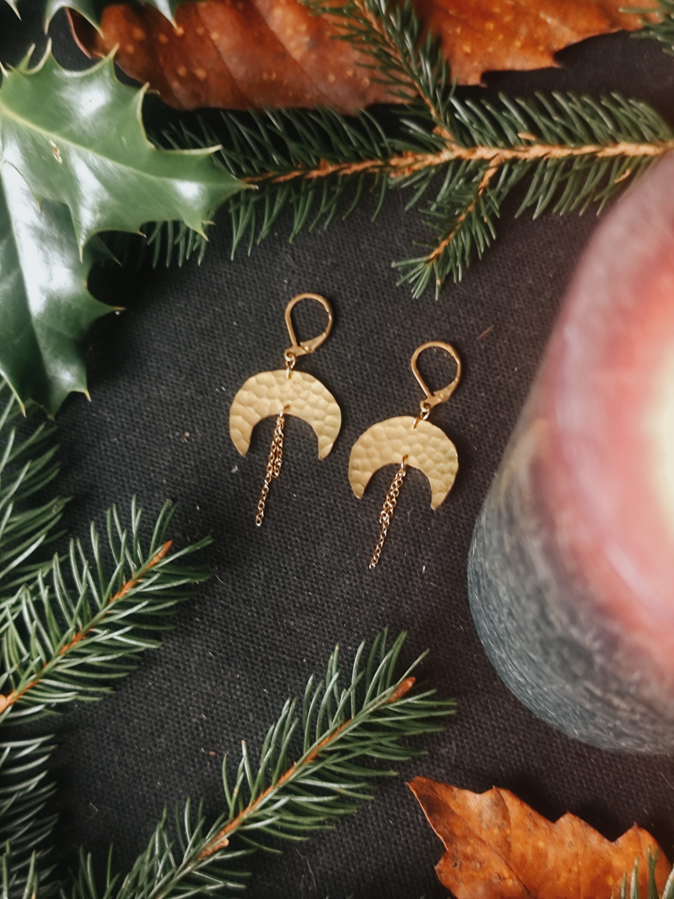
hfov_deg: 31.5
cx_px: 337
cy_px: 450
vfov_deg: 41.2
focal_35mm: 46
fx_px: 1194
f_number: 1.65
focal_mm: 6.19
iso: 500
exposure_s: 1/25
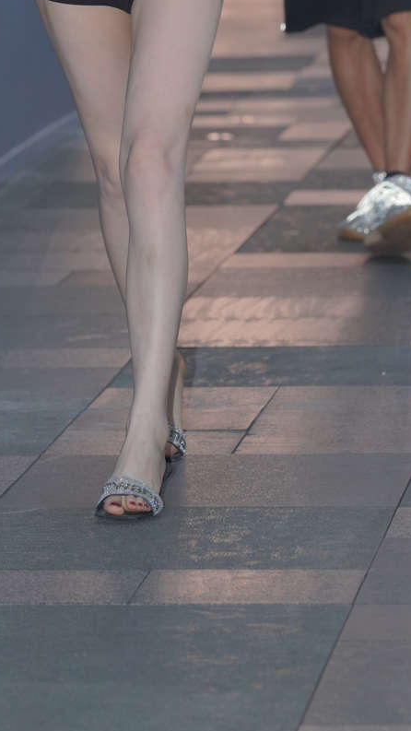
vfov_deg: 6.7
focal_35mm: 321
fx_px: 6220
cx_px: 106
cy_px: 18
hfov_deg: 3.8
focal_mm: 135
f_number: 5
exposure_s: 1/200
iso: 640
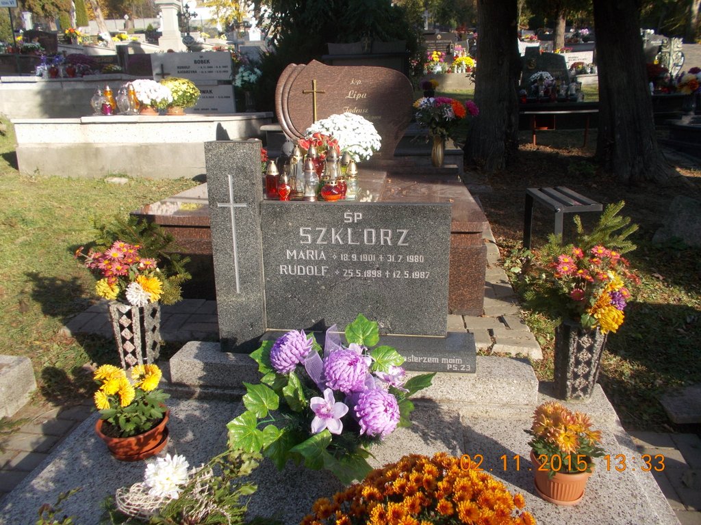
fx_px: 527
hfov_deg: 67.3
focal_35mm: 26
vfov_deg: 53.1
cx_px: 350
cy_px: 262
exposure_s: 1/320
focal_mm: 4.6
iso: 80
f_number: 3.2
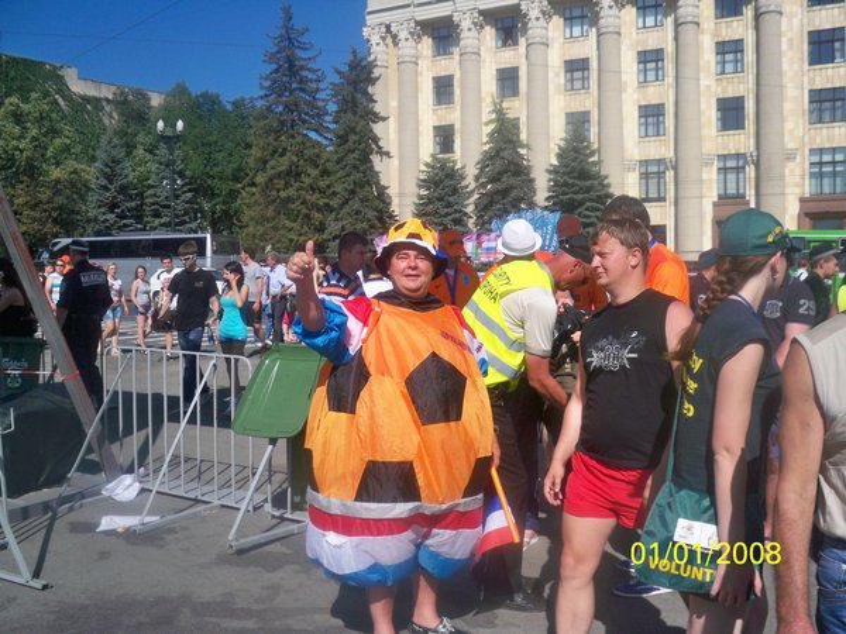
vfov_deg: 40.7
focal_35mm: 35
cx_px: 423
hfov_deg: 52.6
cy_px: 317
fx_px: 855
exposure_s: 1/1000
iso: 80
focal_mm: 6.3
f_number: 4.7
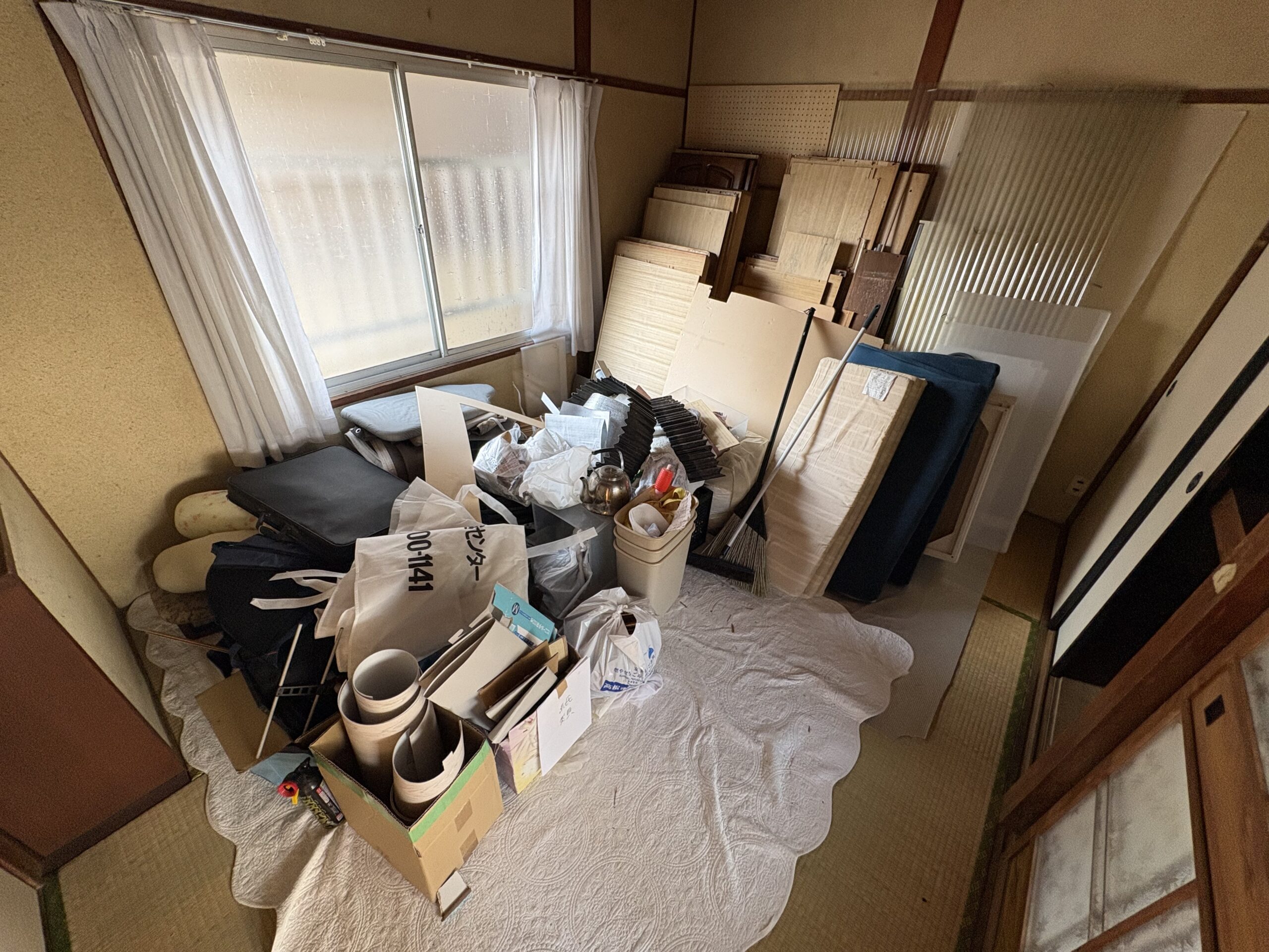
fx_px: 513
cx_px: 634
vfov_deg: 85.7
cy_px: 476
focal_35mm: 14
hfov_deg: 102.1
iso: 200
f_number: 2.2
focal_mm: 2.22
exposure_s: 1/76
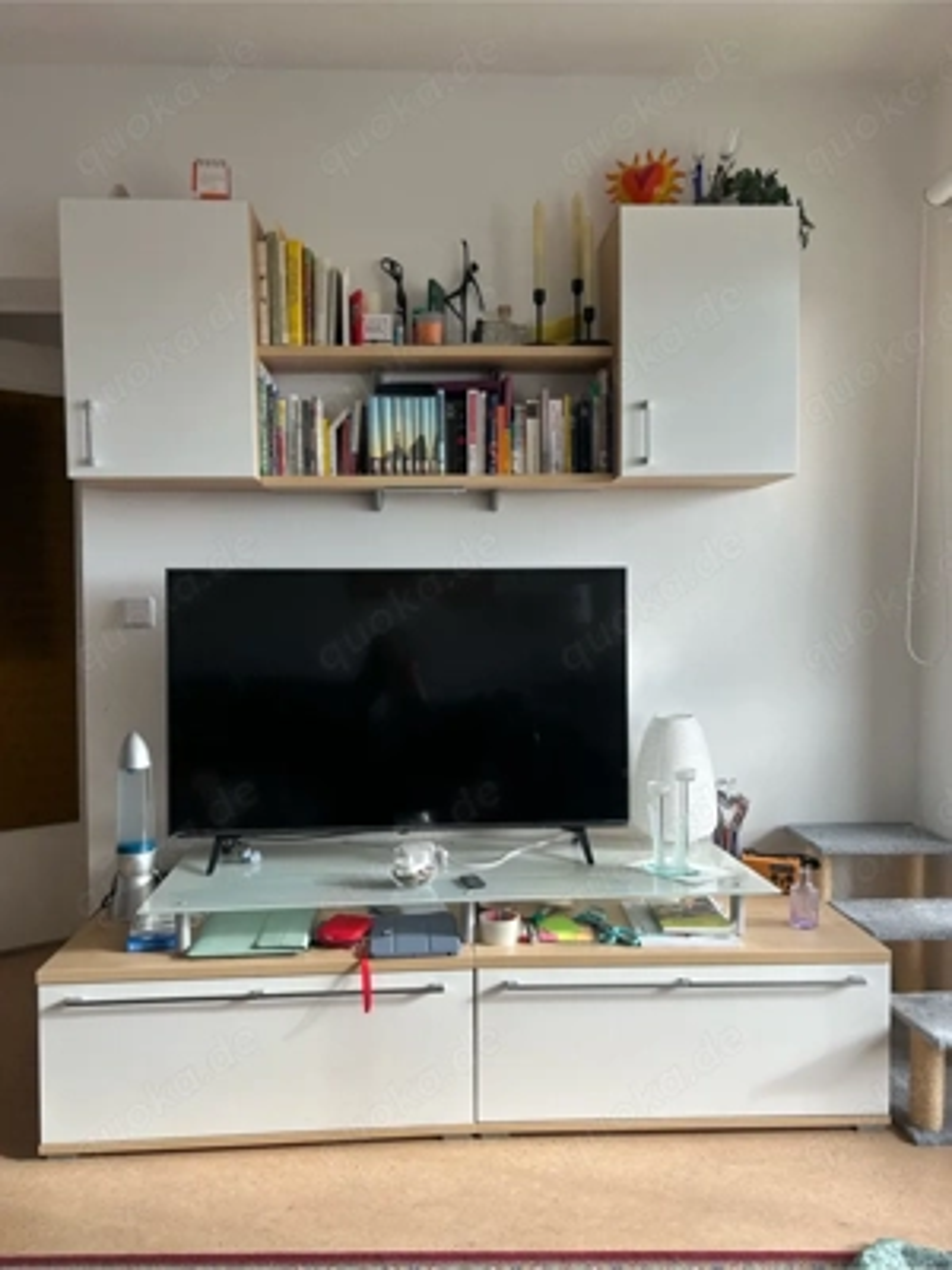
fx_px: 953
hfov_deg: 53.1
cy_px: 635
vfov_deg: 67.3
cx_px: 476
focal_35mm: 26
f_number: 1.5
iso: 40
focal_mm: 5.7
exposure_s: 1/121
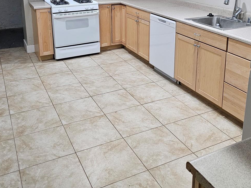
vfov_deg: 36.3
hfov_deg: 49.0
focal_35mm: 38
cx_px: 130
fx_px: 276
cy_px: 34
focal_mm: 6.3
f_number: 1.7
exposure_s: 1/120
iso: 640
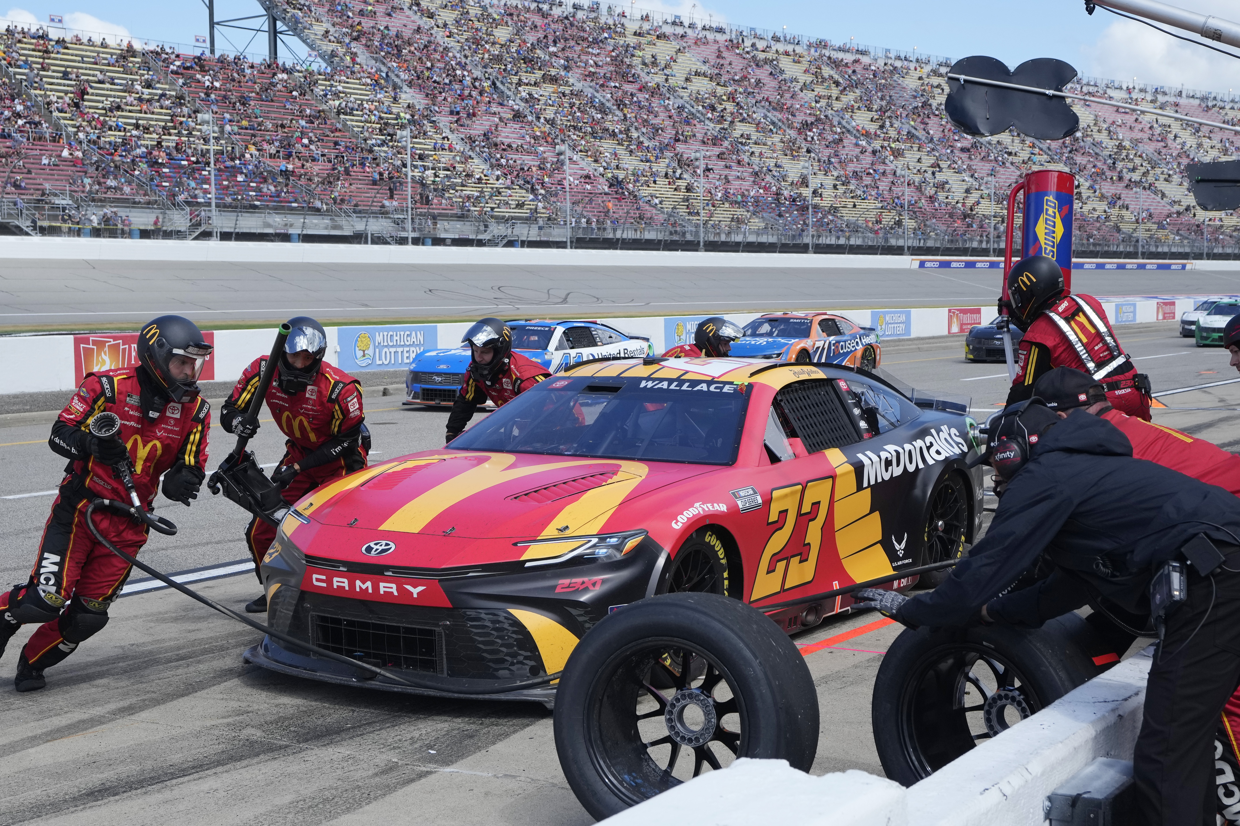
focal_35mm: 51
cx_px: 620
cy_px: 413
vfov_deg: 26.5
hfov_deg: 38.9
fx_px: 1757
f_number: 5.6
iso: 640
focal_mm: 34
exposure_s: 1/2500
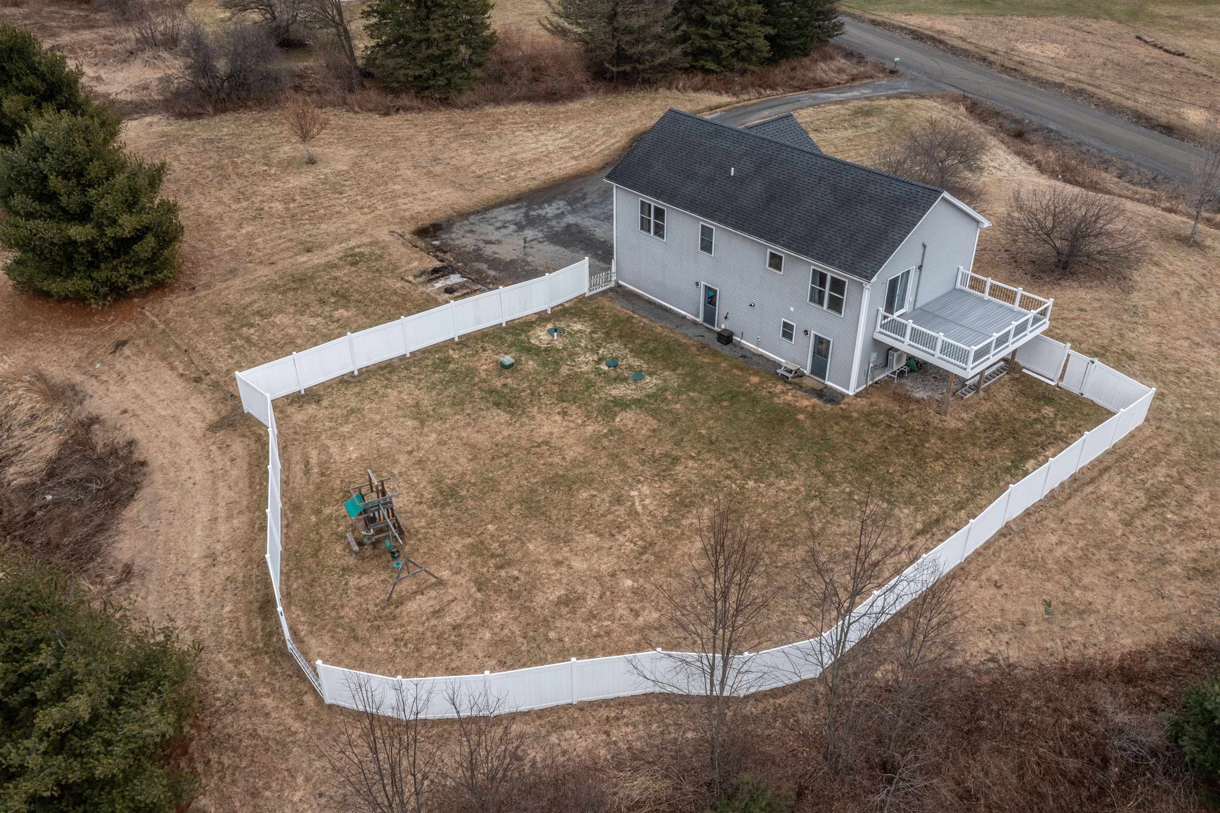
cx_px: 610
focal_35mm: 28
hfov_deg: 65.5
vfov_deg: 46.4
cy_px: 406
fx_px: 949
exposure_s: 1/160
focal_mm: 10.26
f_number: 8
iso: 100
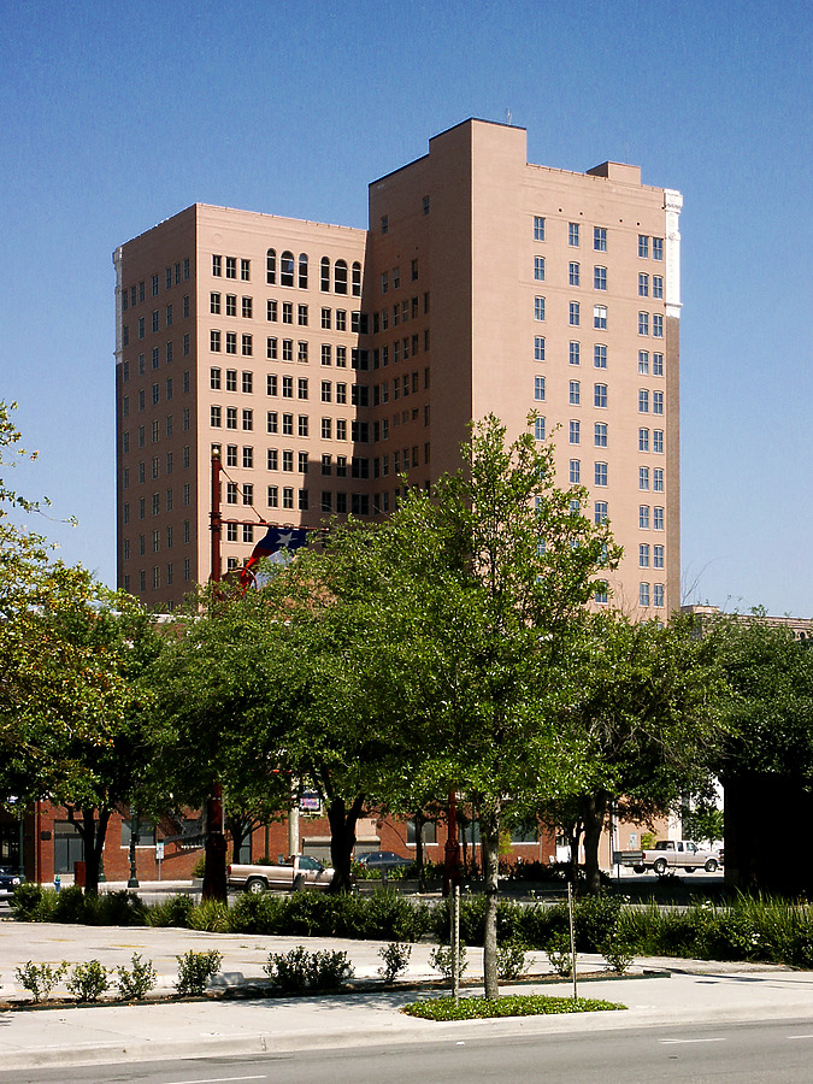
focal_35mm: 66
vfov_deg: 29.4
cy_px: 542
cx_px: 406
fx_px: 2067
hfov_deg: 22.3
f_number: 8
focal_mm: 13.71
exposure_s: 1/180
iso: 64
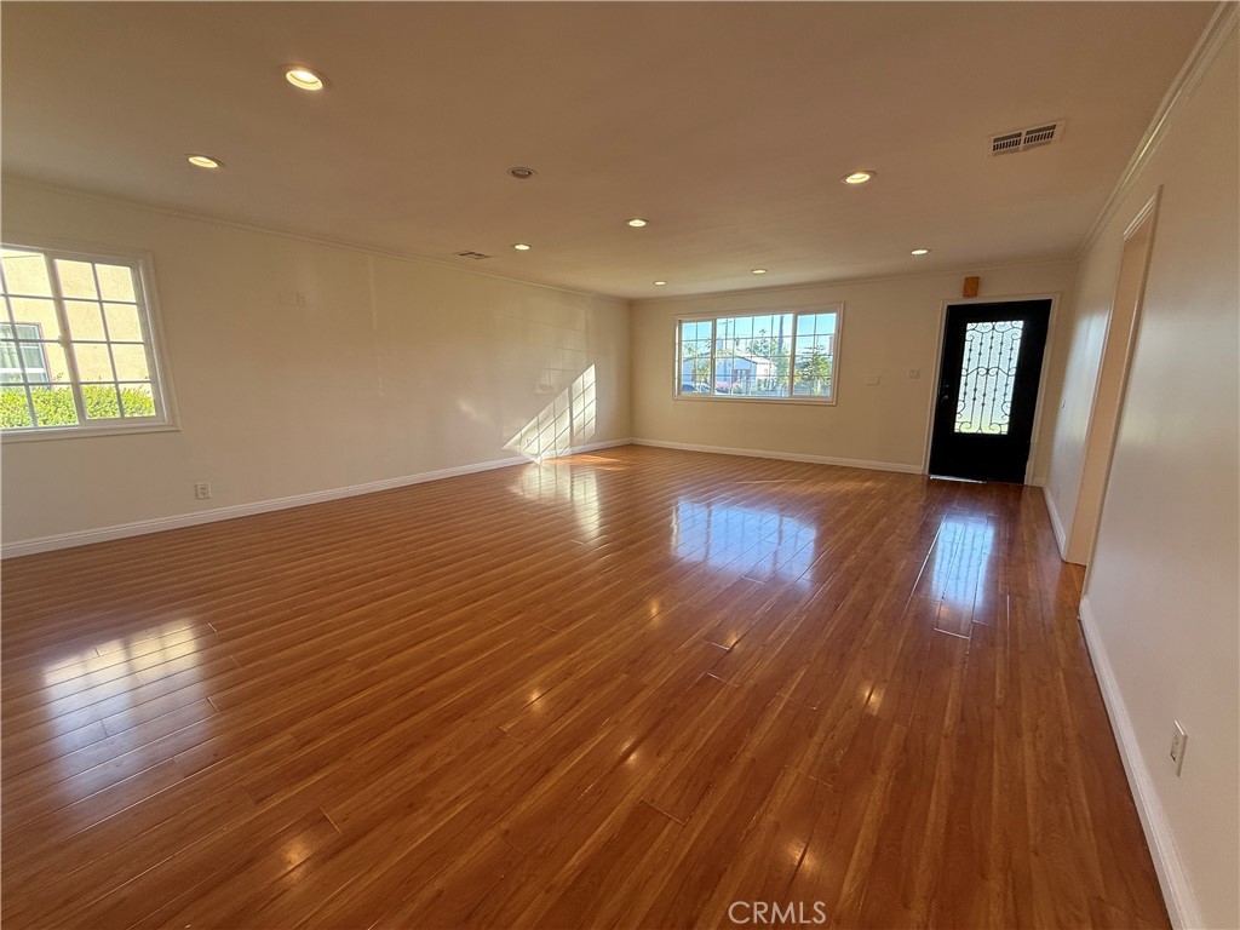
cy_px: 465
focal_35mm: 14
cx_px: 620
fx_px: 502
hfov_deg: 102.1
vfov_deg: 85.7
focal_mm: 2.22
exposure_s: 1/120
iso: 64
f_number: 2.2
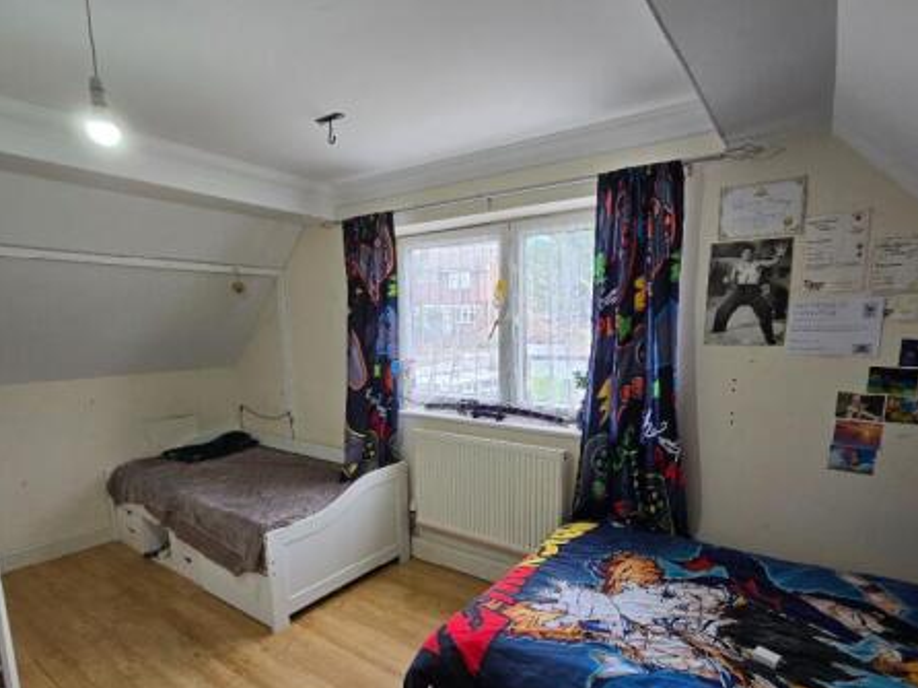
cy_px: 401
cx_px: 497
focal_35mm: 17
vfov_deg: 74.1
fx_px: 451
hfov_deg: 90.9
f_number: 2.2
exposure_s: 1/60
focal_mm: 2.2
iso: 125
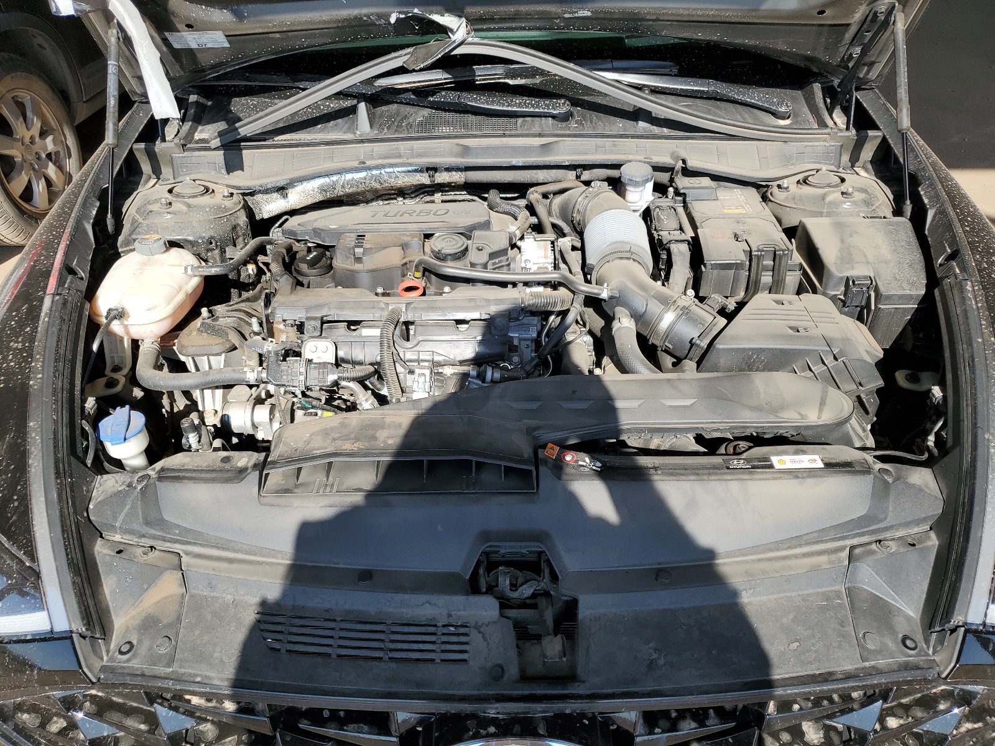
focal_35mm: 26
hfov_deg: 67.3
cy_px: 373
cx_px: 498
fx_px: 747
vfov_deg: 53.1
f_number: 1.5
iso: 50
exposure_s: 1/1667
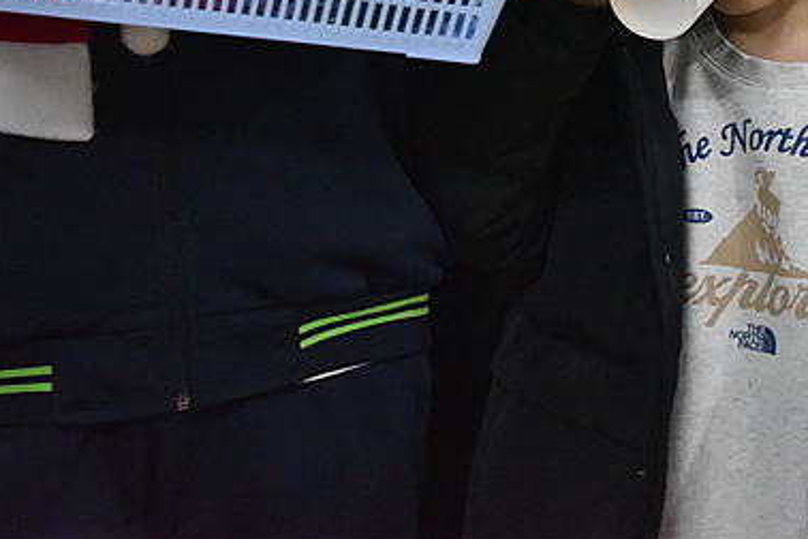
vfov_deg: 9.8
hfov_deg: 14.7
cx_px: 716
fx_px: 3097
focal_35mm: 138
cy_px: -92
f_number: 5
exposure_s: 1/125
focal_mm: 58
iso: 5600
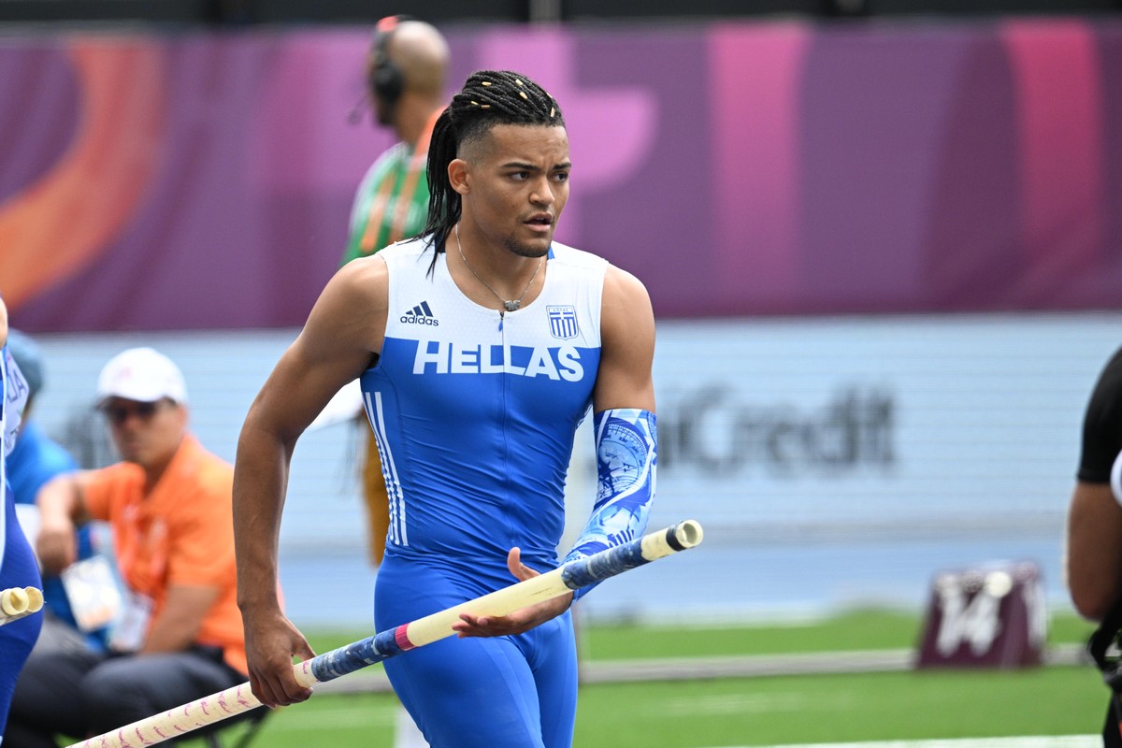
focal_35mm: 520
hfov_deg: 4.0
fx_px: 16205
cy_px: 374
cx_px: 561
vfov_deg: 2.6
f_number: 6.3
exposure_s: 1/1000
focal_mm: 520
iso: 800
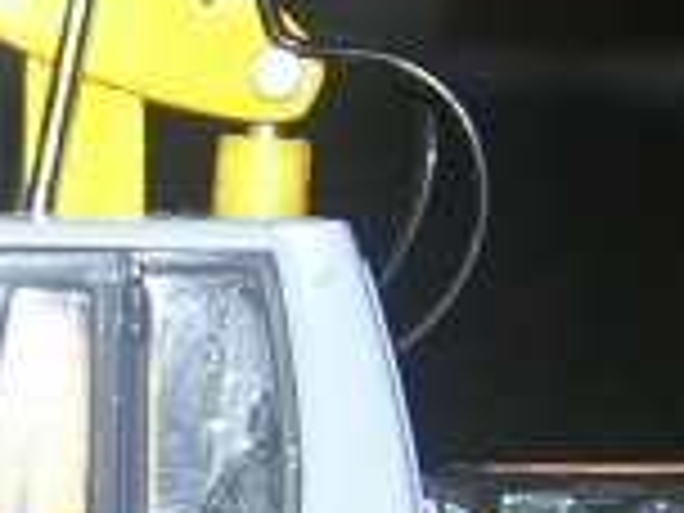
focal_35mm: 256
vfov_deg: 5.8
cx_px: -369
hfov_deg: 7.6
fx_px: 5058
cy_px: 576
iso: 64
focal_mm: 7.8
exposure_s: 1/60.1
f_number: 2.8
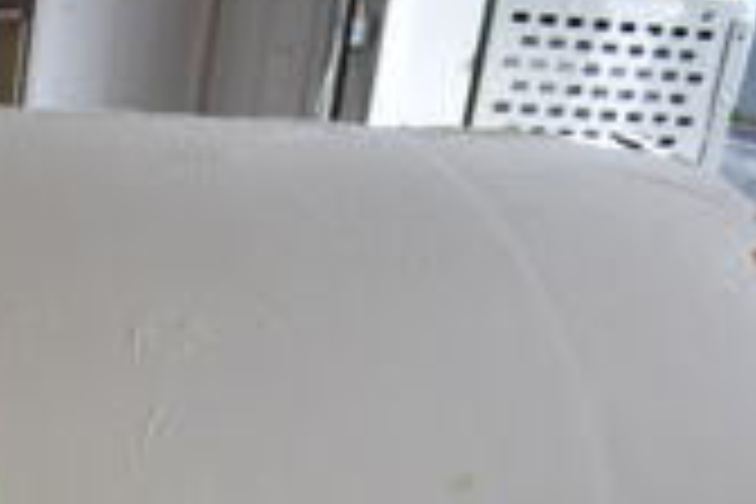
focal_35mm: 98
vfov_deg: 13.0
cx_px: -351
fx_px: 2058
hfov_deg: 18.6
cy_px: 814
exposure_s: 1/200
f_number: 3.5
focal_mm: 18
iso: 800
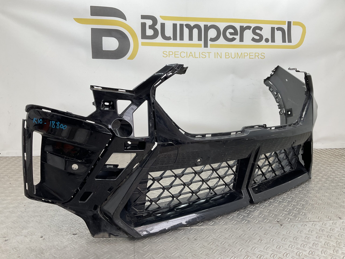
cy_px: 130
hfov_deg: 61.7
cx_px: 172
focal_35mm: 29
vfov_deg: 48.2
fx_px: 289
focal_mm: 3
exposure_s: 1/120
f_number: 1.8
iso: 25
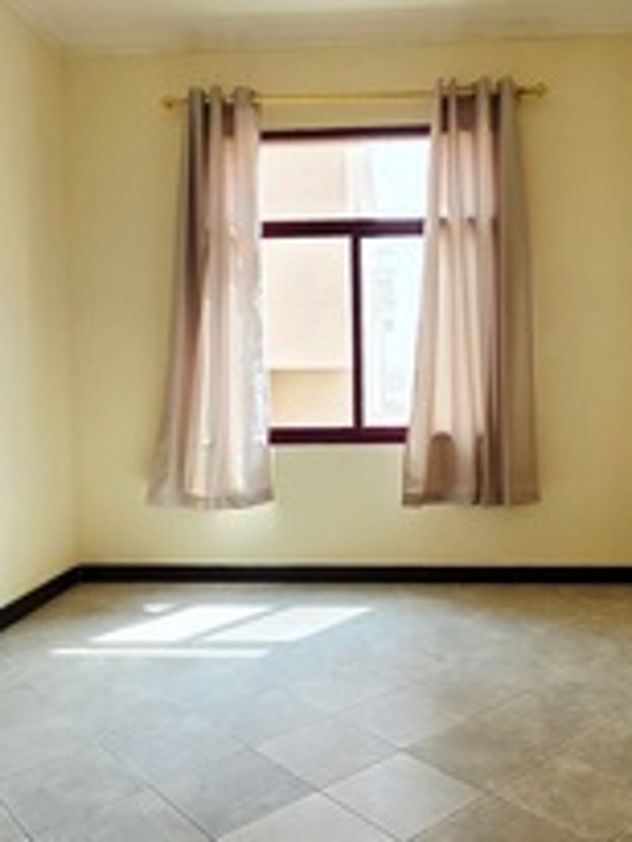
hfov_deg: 48.2
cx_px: 343
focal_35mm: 29
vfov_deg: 61.6
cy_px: 417
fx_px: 705
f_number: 1.9
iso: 50
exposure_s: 1/101
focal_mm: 2.2
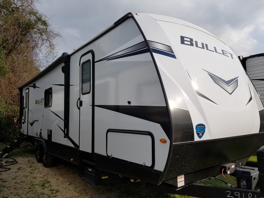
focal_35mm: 26
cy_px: 99
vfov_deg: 53.1
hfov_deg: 67.3
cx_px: 132
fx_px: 198
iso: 50
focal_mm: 4.3
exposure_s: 1/2800
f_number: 1.7
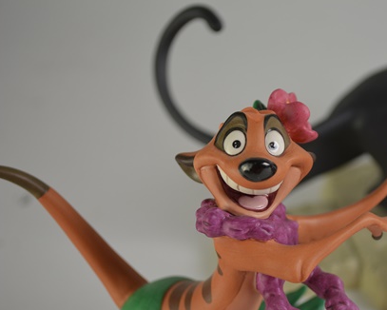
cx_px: 274
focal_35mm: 83
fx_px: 951
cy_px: 183
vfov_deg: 18.5
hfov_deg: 22.8
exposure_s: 1/100
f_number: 5.3
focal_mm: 40
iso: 400
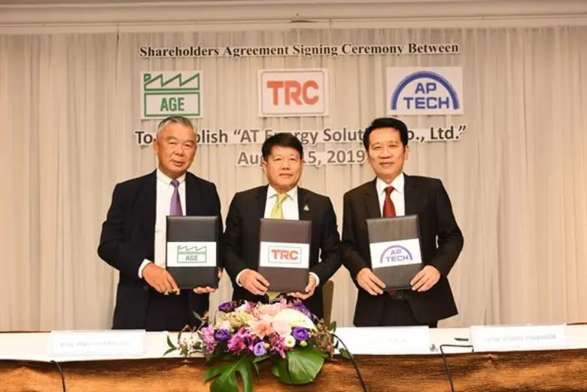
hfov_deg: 41.1
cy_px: 196
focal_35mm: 48
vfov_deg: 28.1
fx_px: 783
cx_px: 294
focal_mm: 48
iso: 1600
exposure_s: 1/125
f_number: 5
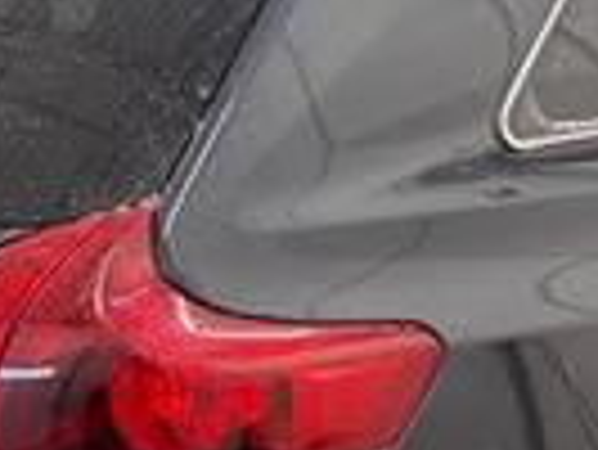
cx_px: 238
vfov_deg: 15.9
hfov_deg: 21.5
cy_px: 450
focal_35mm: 91
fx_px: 1573
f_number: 1.78
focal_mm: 6.76
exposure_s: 1/50
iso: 250
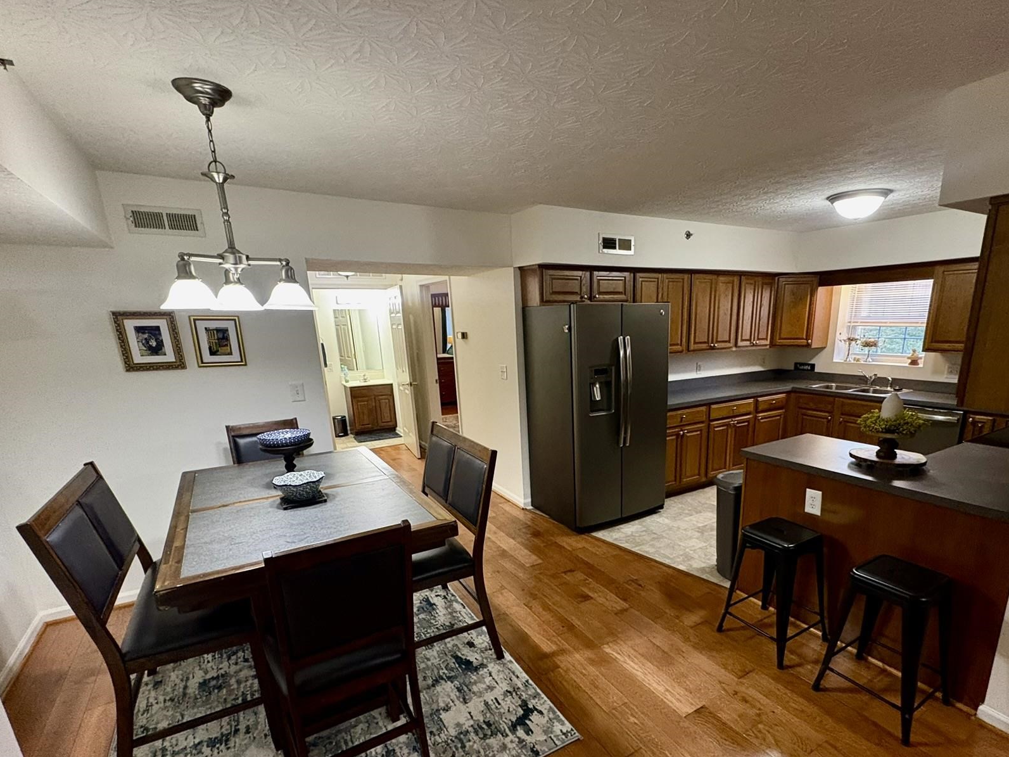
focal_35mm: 18
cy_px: 464
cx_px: 574
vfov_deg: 70.7
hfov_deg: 87.2
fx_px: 525
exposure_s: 1/60
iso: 640
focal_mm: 2.22
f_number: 2.2
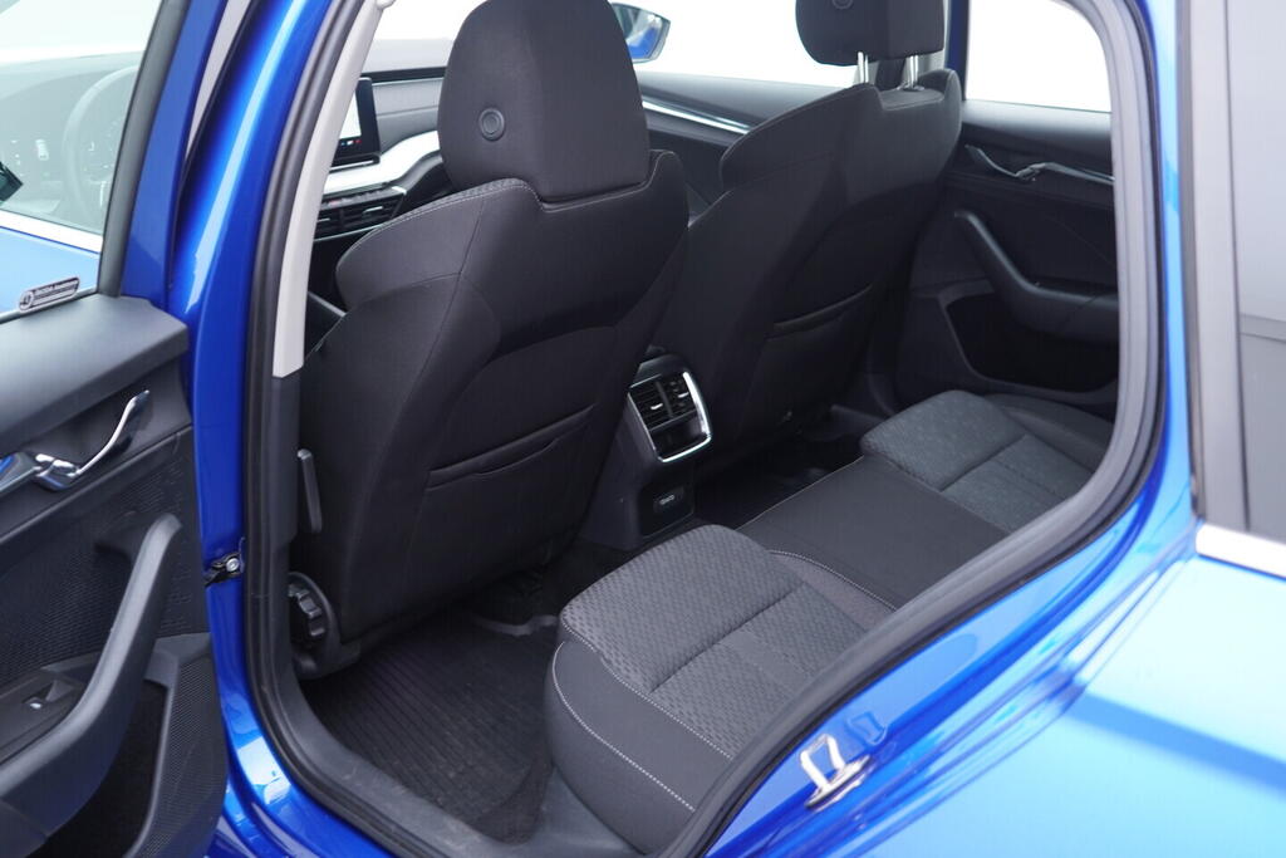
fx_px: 1286
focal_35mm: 36
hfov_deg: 53.1
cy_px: 429
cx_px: 643
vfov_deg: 36.9
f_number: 2.8
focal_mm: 24
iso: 320
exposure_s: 1/40
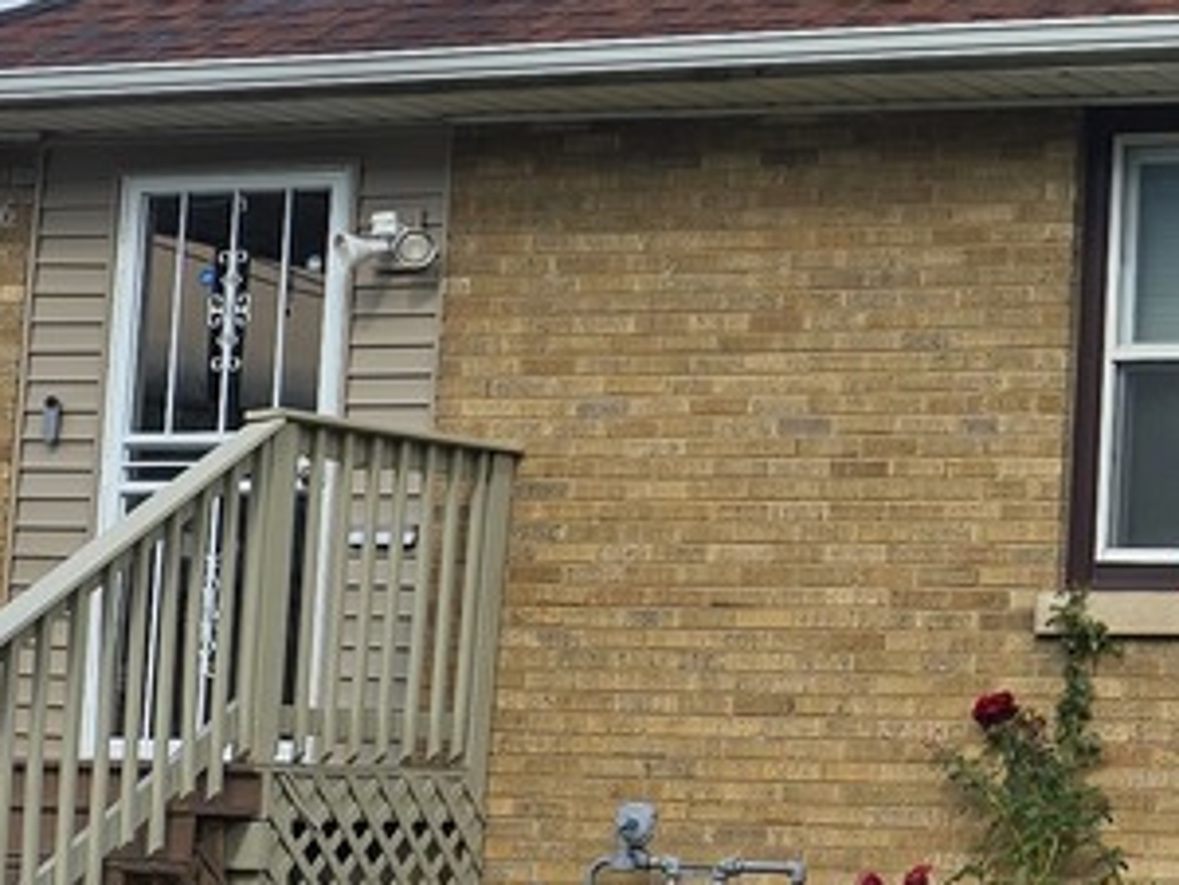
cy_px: 329
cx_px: 1539
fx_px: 3748
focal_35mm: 110
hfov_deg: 16.8
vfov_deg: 13.5
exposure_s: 1/533
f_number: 1.7
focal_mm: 6.3
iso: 12
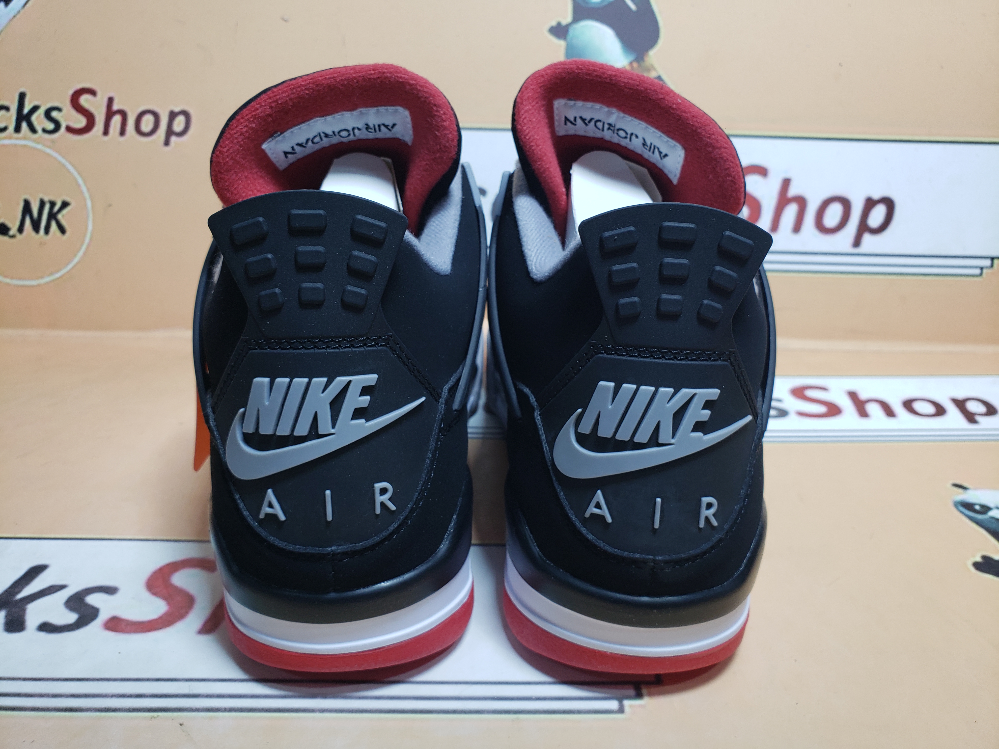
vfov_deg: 53.1
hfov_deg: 67.3
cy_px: 374
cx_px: 500
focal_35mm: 26
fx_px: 750
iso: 50
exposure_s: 1/161
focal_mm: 4.3
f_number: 2.4
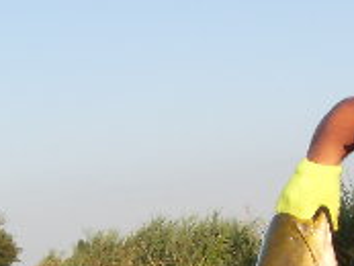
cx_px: 321
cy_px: 452
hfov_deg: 14.2
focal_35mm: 137
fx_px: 1402
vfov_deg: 10.3
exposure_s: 1/90
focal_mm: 6.3
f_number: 7
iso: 80
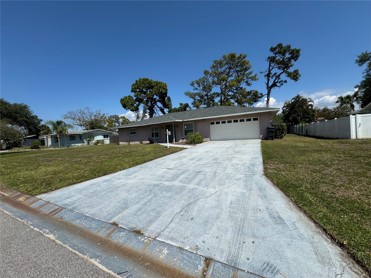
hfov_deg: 102.1
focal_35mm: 14
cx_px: 186
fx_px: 150
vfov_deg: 85.7
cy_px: 139
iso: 50
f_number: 2.2
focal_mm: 2.22
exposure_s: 1/3717
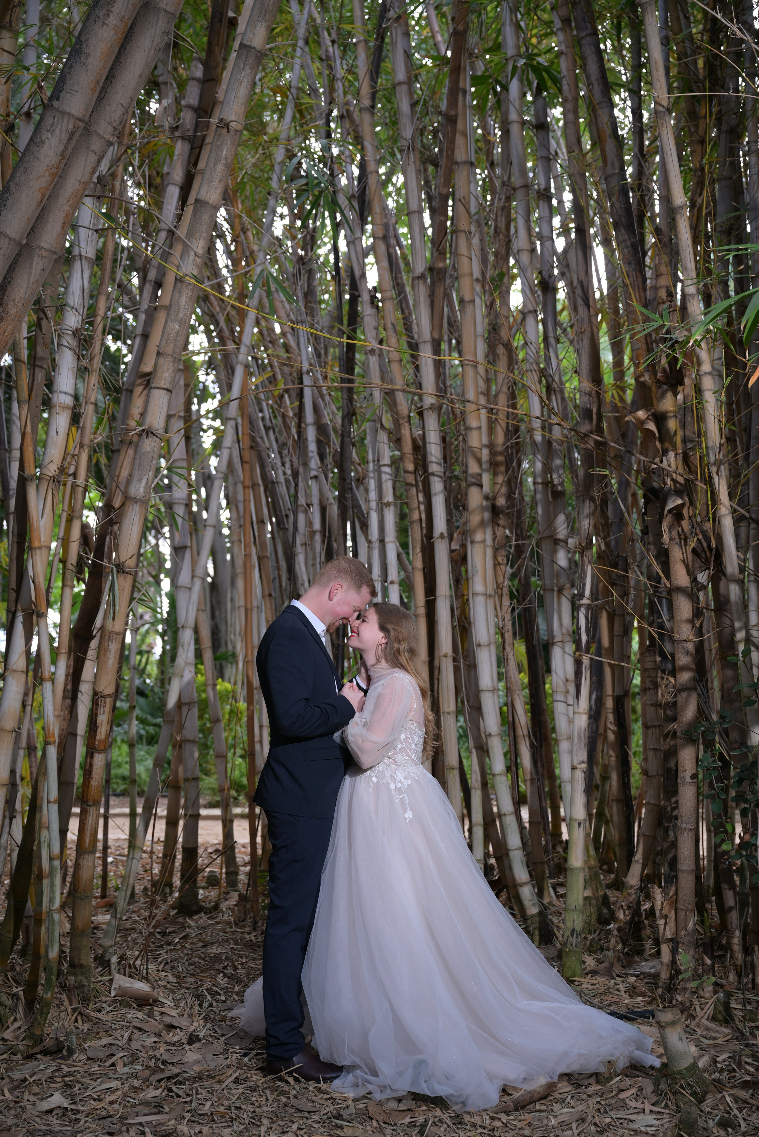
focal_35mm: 41
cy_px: 568
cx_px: 380
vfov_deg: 47.4
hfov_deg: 32.7
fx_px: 1295
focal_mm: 41
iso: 250
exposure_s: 1/160
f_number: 3.5
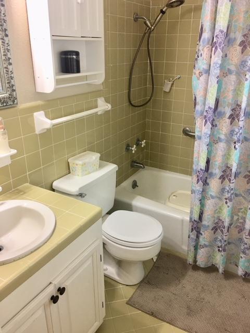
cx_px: 125
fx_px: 279
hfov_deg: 48.2
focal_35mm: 29
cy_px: 166
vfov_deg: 61.7
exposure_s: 1/15
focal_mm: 4.15
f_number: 2.2
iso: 32
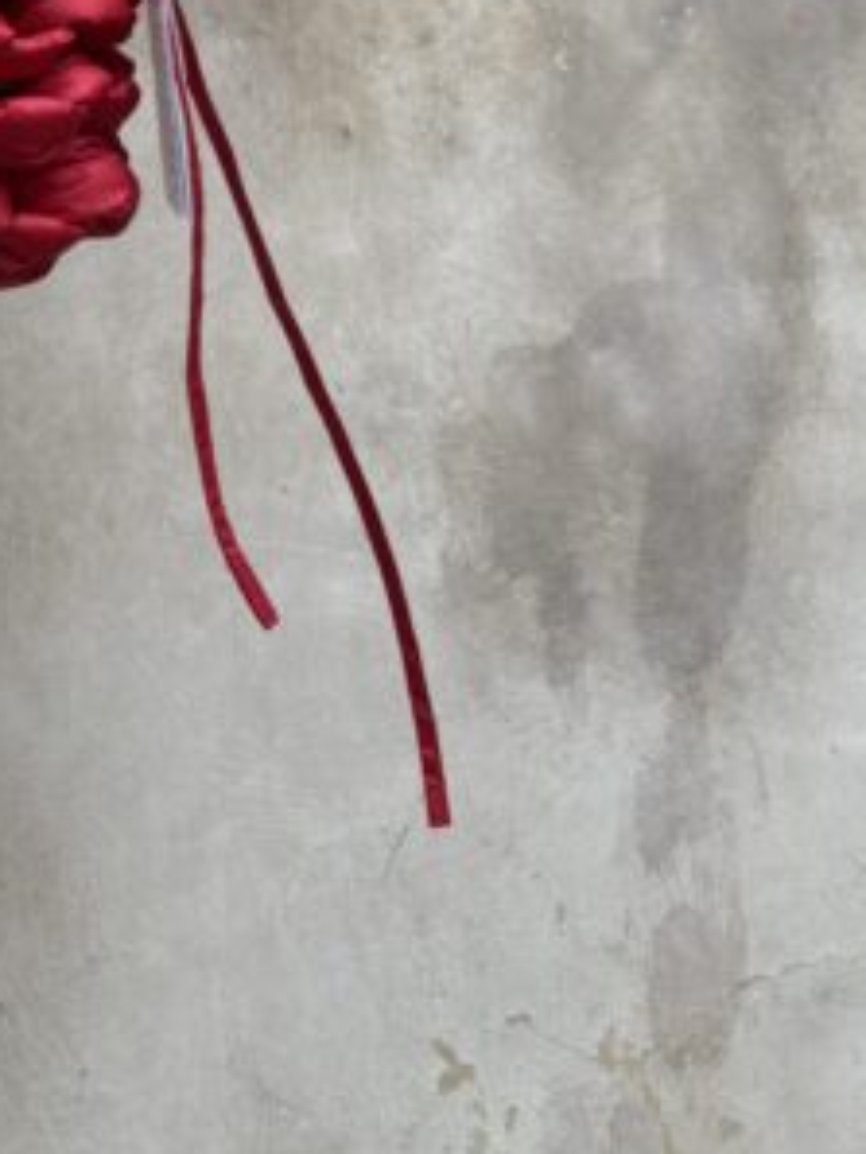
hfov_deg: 19.6
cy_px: -241
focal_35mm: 70
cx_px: -225
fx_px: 2333
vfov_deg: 25.0
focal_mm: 5.96
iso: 32
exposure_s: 1/133
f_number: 1.6
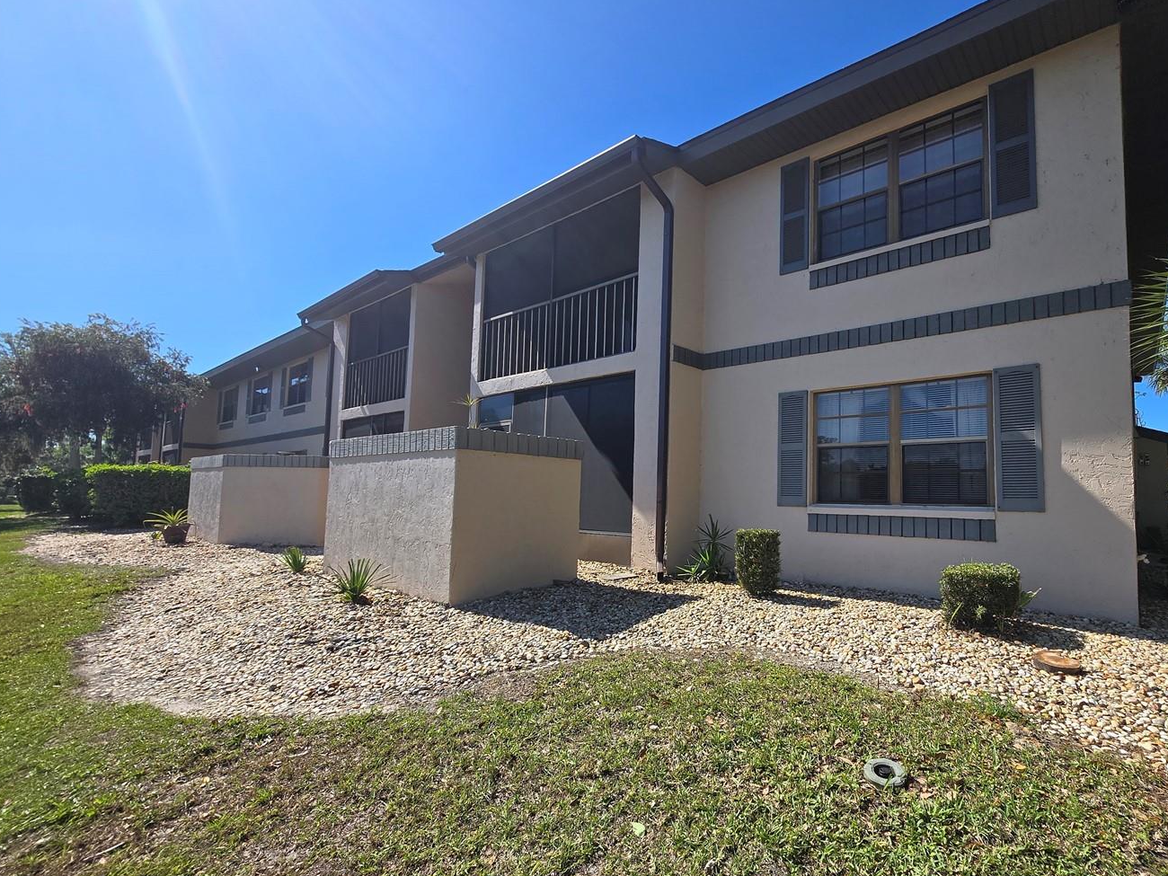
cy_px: 450
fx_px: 540
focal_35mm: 16
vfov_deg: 78.1
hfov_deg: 93.2
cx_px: 705
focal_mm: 1.7
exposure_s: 1/1096
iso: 25
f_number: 2.2
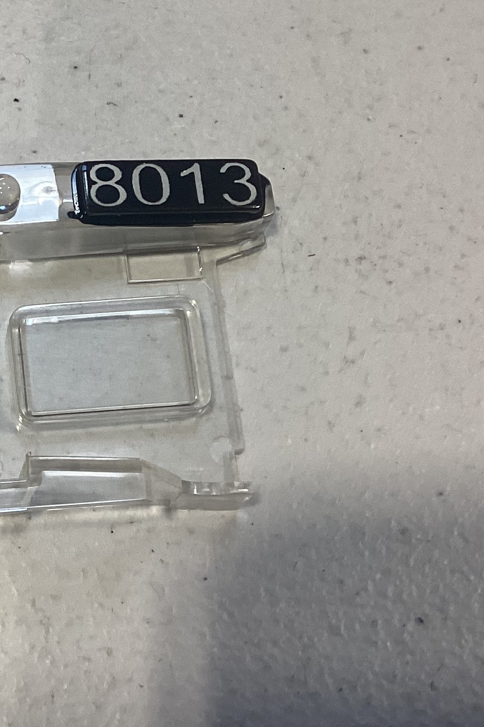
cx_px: -46
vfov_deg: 31.3
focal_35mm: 64
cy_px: 291
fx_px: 1291
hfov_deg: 20.3
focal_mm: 3.3
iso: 80
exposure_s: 1/60
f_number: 2.4
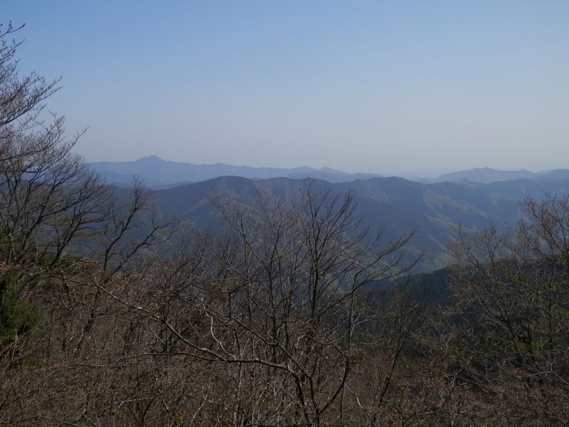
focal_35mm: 37
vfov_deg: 38.7
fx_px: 608
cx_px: 284
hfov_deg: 50.1
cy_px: 214
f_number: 10.1
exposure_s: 1/200
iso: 80
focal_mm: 6.6
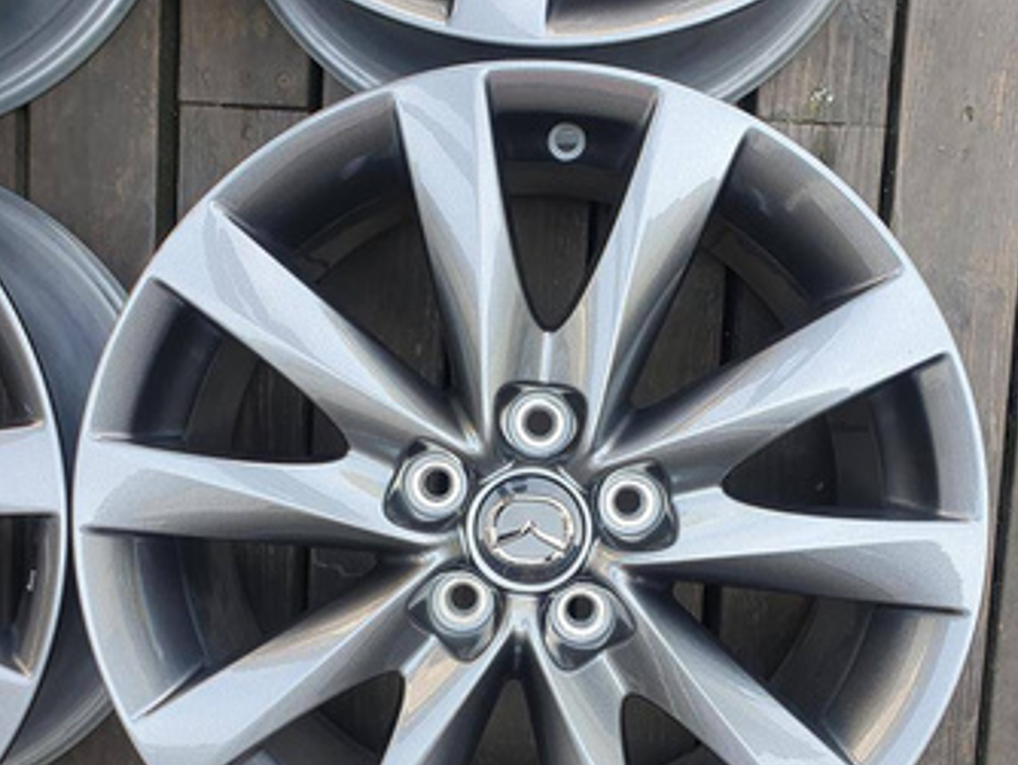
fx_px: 1030
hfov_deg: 52.6
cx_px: 530
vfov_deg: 40.3
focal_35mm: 35
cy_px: 503
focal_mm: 4.32
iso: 50
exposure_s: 1/100
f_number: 2.4
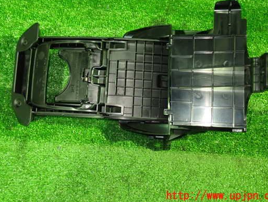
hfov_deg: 44.8
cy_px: 85
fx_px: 325
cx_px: 128
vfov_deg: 34.3
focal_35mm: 42
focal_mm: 6.37
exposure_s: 1/20
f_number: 2.5
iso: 800
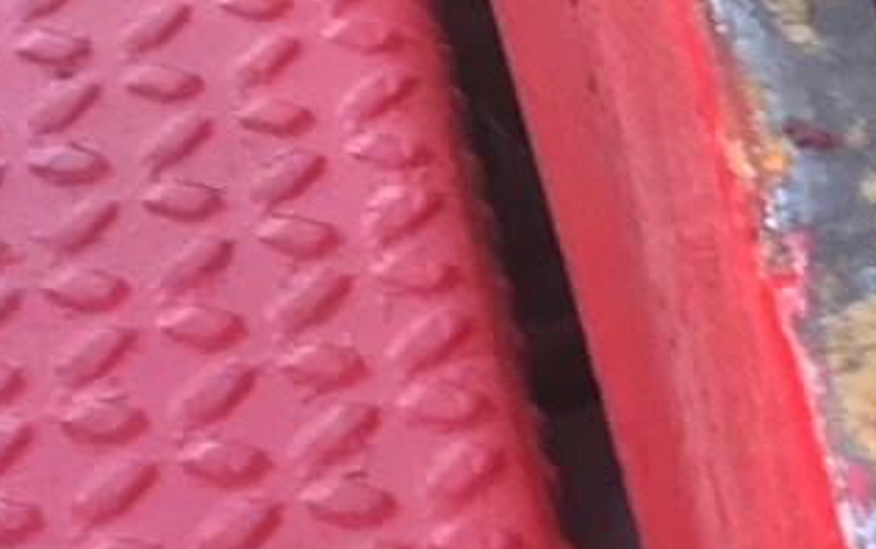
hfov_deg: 9.4
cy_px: -987
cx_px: 2201
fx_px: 4683
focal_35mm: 196
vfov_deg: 6.3
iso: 40
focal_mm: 4.15
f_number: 2.2
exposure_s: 1/120
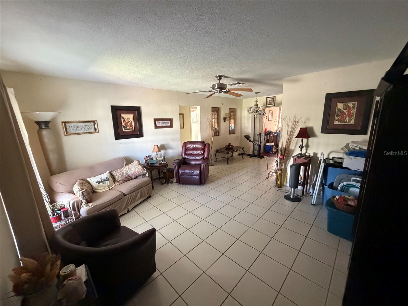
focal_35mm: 14
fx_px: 165
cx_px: 204
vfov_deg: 85.7
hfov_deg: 102.1
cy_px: 153
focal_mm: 2.22
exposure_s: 1/60
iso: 1000
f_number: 2.2
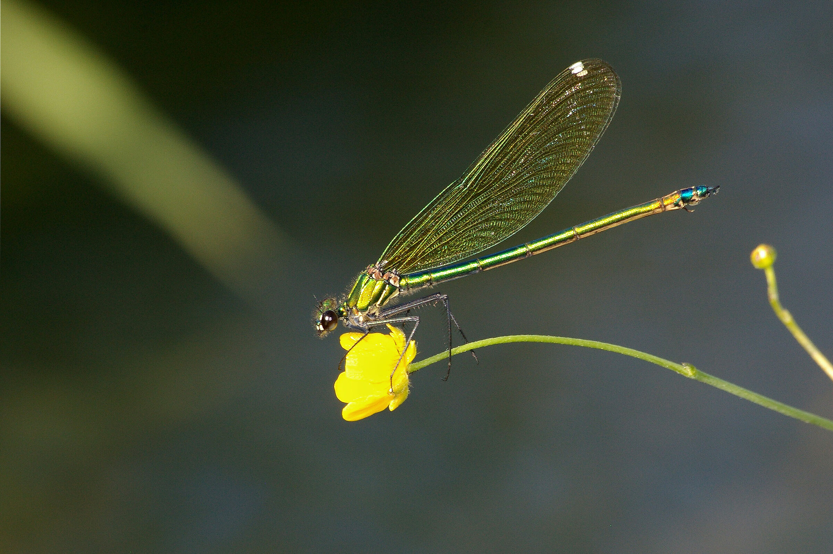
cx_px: 416
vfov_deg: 3.0
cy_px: 277
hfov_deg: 4.6
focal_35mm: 450
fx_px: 10404
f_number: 14
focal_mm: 300
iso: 400
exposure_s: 1/100
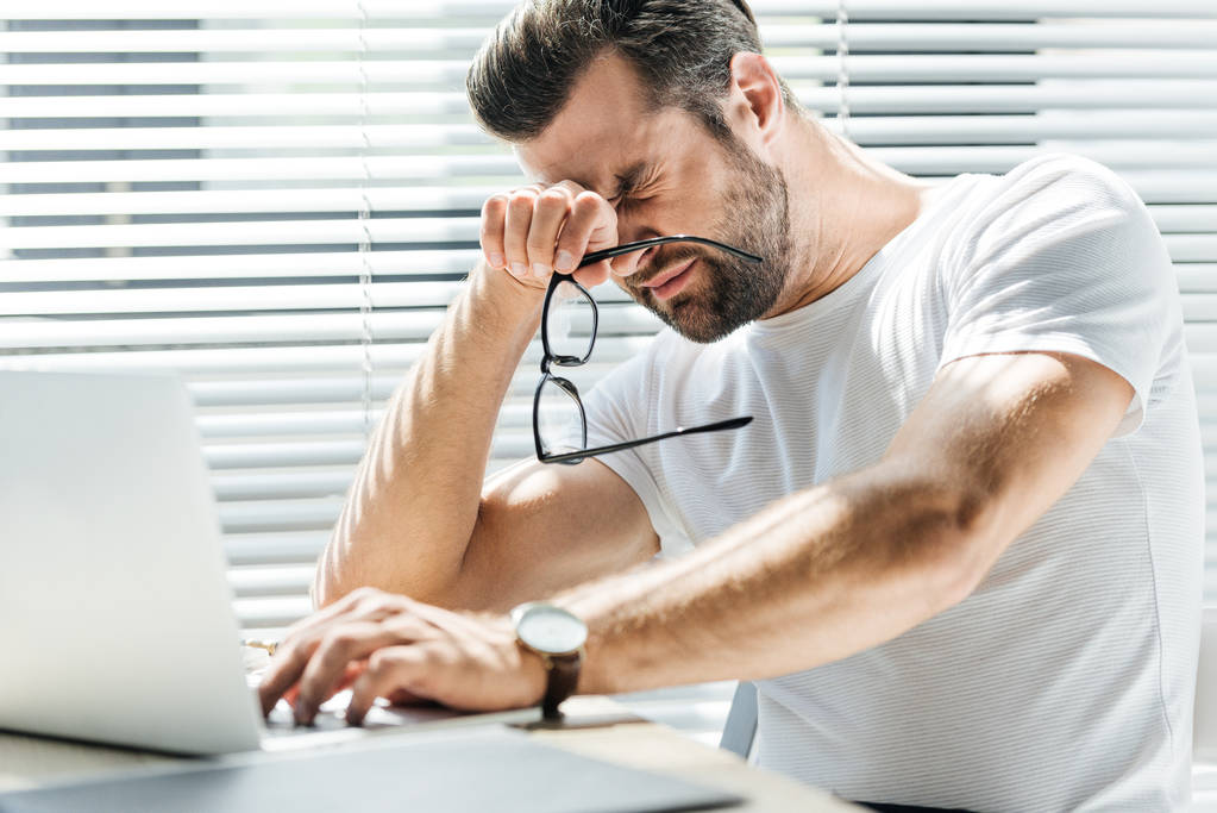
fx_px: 3720
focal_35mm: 110
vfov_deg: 12.5
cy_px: 406
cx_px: 608
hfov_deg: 18.6
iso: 320
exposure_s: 1/640
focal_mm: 110
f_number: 3.5
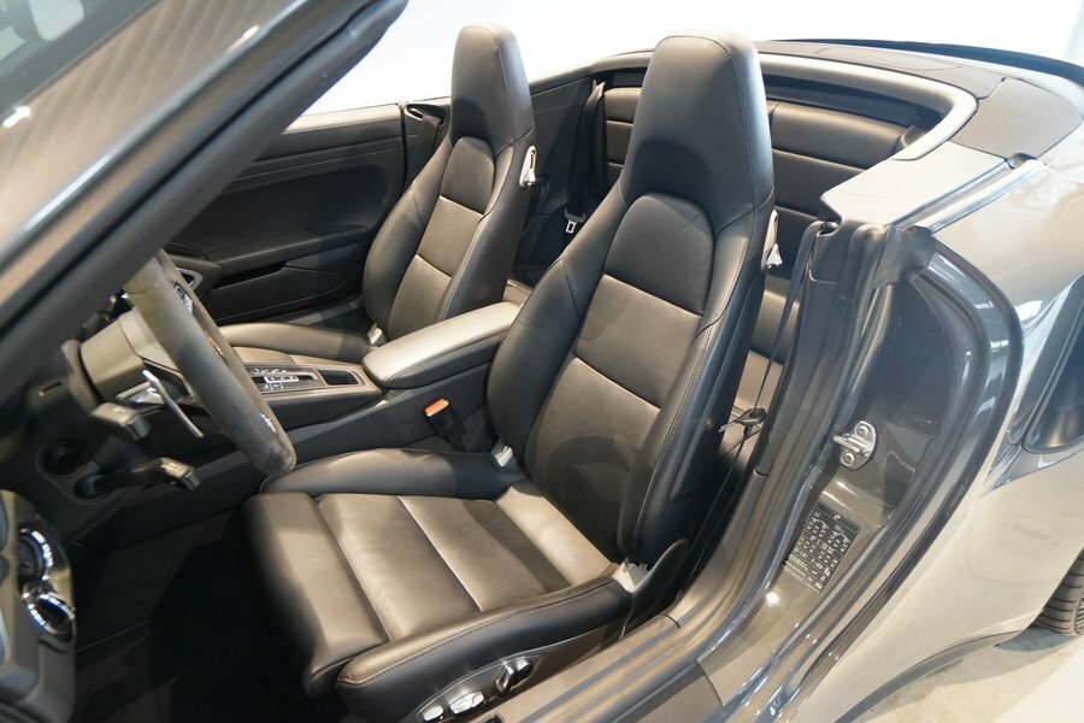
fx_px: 632
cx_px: 542
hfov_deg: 81.2
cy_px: 362
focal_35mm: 21
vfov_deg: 59.5
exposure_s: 1/20
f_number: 4
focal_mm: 14
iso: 2000
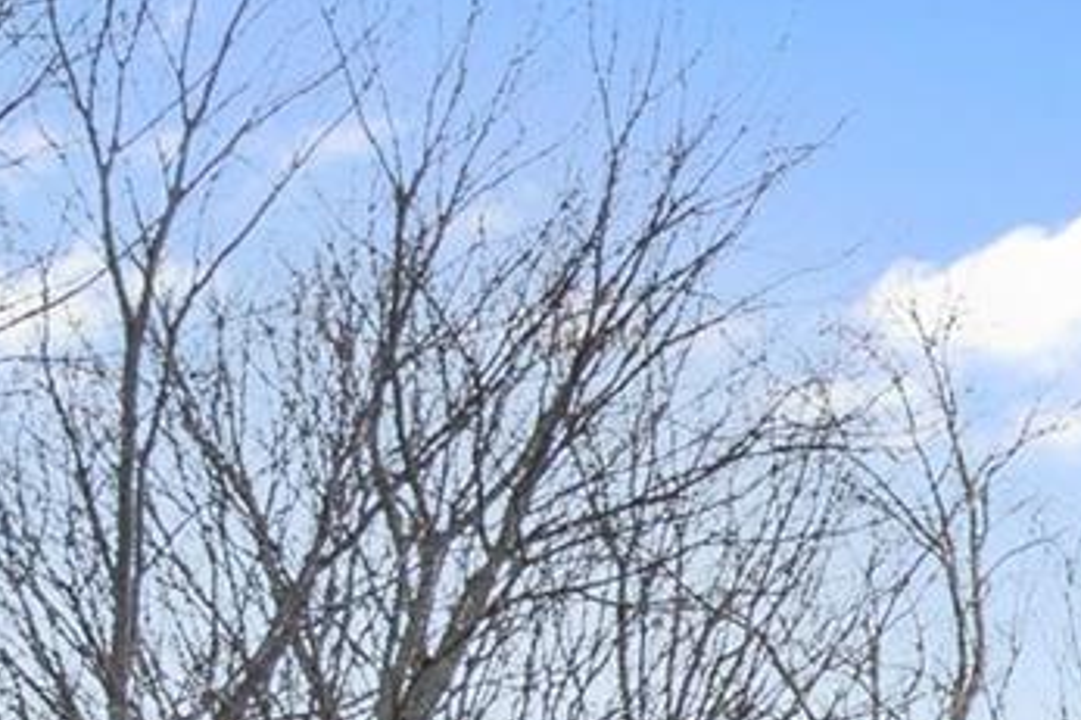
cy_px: 1099
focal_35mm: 195
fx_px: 5852
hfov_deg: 9.1
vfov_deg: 6.9
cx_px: 2910
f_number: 4.5
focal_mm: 33
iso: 100
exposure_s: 1/160
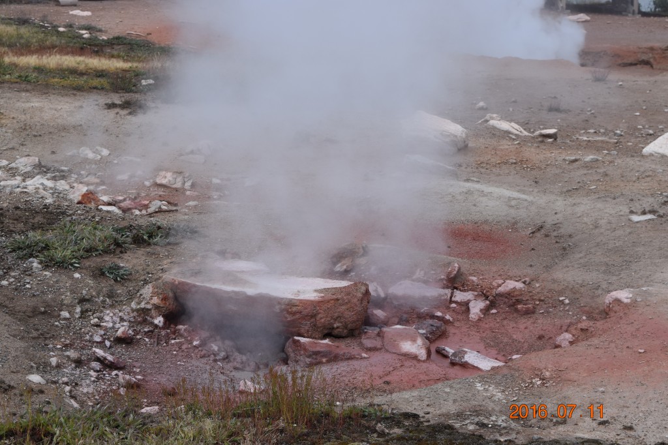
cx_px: 334
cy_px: 222
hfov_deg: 28.1
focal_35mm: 72
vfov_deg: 18.9
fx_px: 1335
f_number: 9
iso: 200
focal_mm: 48
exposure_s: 1/320
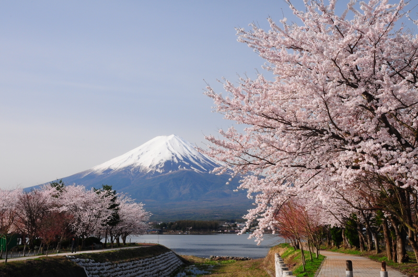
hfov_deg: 41.2
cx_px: 209
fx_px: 557
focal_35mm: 48
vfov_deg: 28.0
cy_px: 138
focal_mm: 32
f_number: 22
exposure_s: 1/20
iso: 200
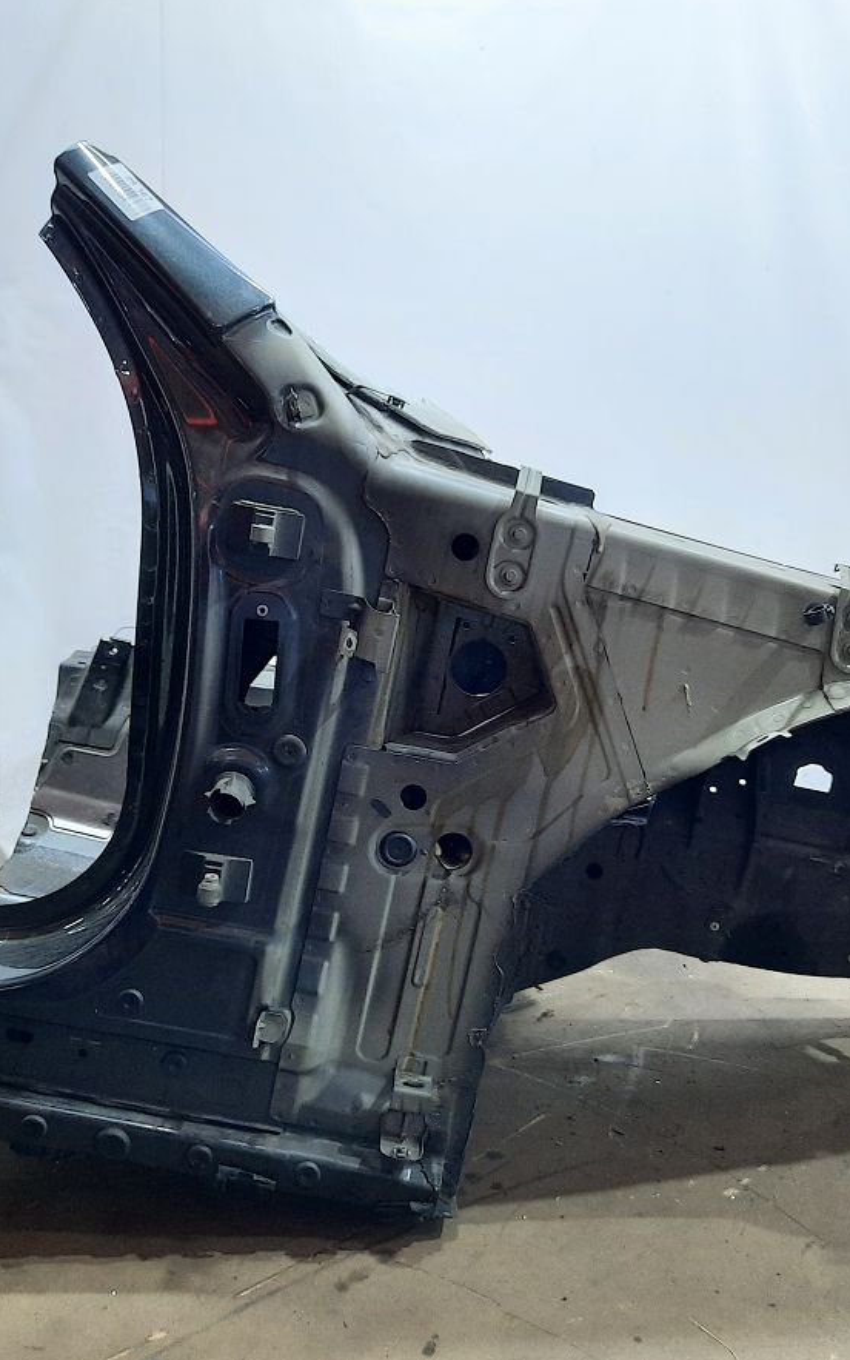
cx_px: 477
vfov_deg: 54.0
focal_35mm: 36
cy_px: 684
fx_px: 1334
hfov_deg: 35.3
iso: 320
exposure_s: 1/50
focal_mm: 4.6
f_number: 2
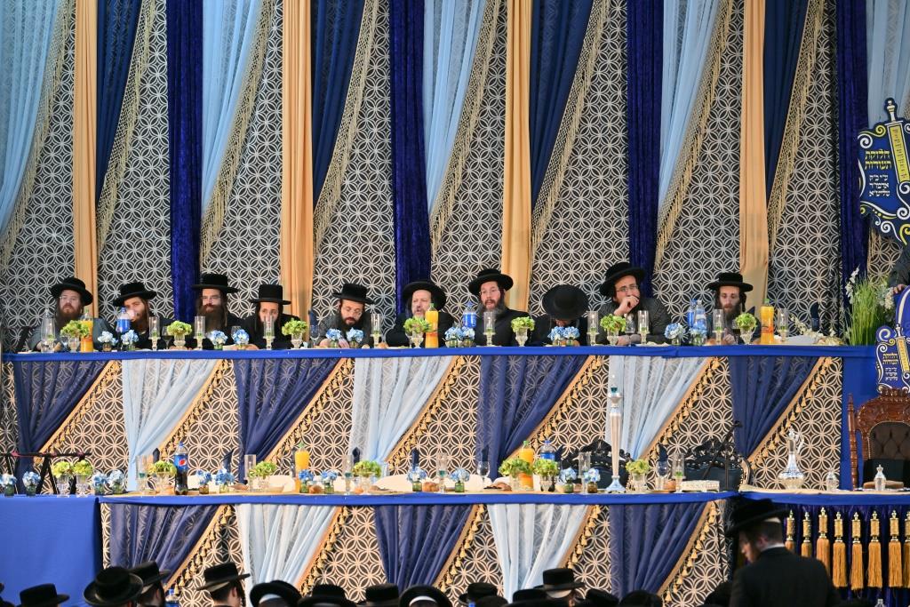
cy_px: 304
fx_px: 3792
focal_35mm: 150
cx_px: 455
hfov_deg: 13.7
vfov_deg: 9.2
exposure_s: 1/320
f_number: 2.8
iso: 400
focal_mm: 150
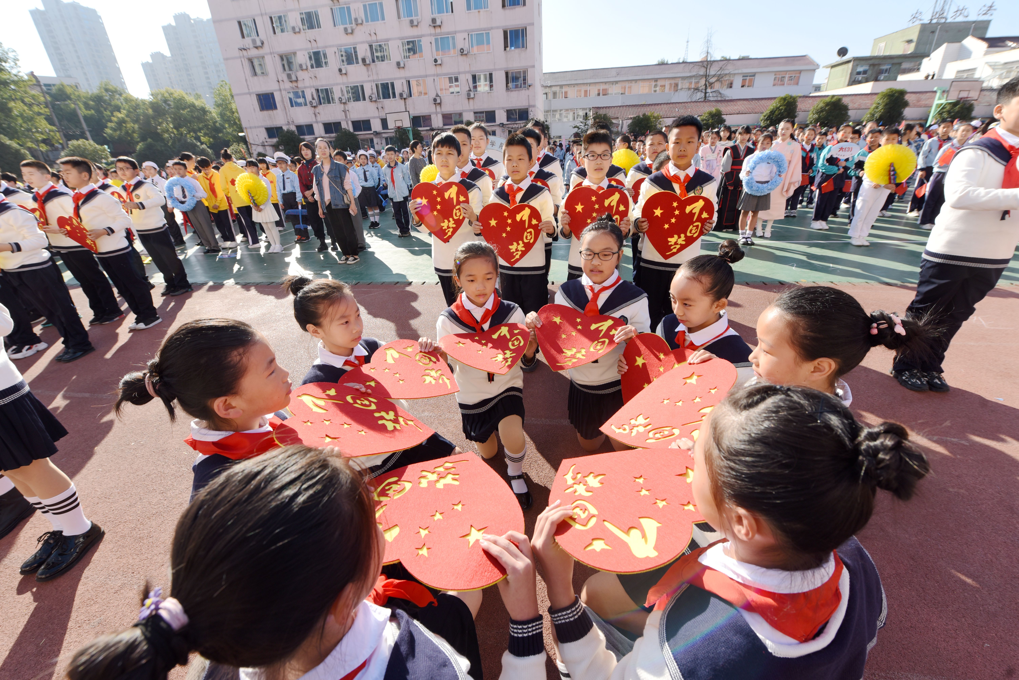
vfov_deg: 81.3
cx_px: 510
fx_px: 396
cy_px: 340
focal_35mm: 14
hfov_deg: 104.2
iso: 160
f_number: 7.1
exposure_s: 1/400
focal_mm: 14
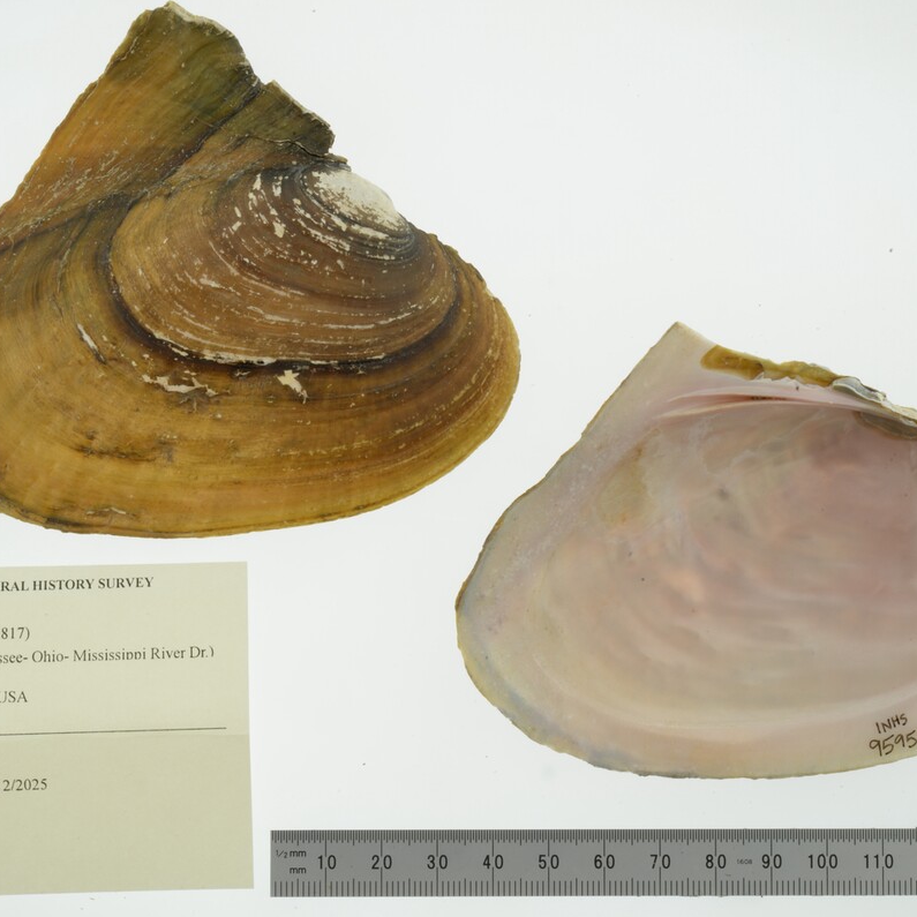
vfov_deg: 22.5
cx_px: 458
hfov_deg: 22.5
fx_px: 2308
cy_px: 458
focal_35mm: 77
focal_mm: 60
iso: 100
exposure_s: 1/8
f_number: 32
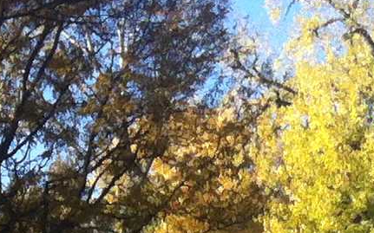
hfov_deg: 9.0
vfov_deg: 5.5
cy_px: 680
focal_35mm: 223
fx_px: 2272
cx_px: 696
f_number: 2.8
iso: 80
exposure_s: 1/437
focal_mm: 3.85
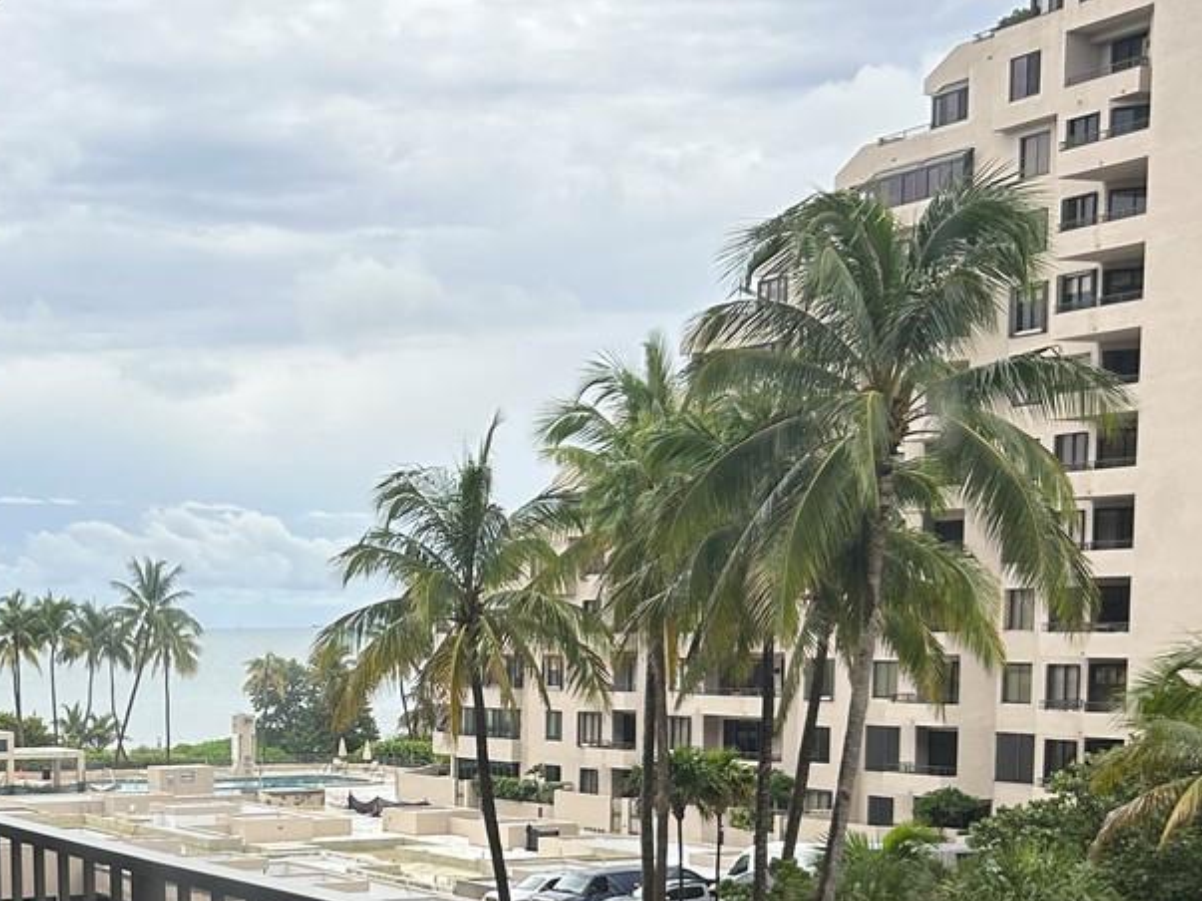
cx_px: 134
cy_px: 875
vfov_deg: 20.7
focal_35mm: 69
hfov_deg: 27.2
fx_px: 2395
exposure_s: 1/1252
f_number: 1.5
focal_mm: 5.7
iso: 50
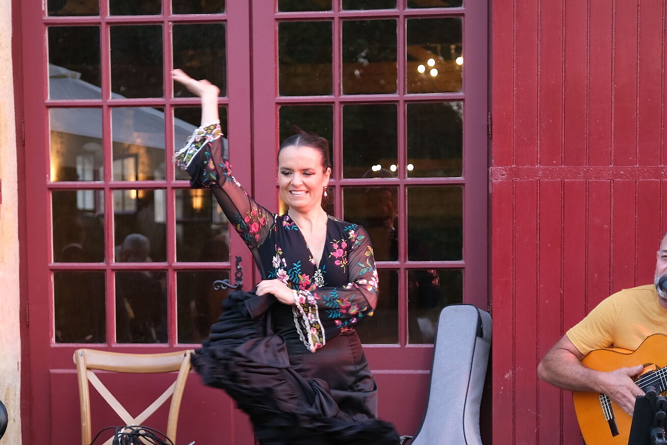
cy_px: 371
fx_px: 1631
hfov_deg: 23.1
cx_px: 367
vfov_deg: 15.4
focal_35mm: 88
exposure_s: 1/105
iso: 200
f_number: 1.8
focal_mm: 32
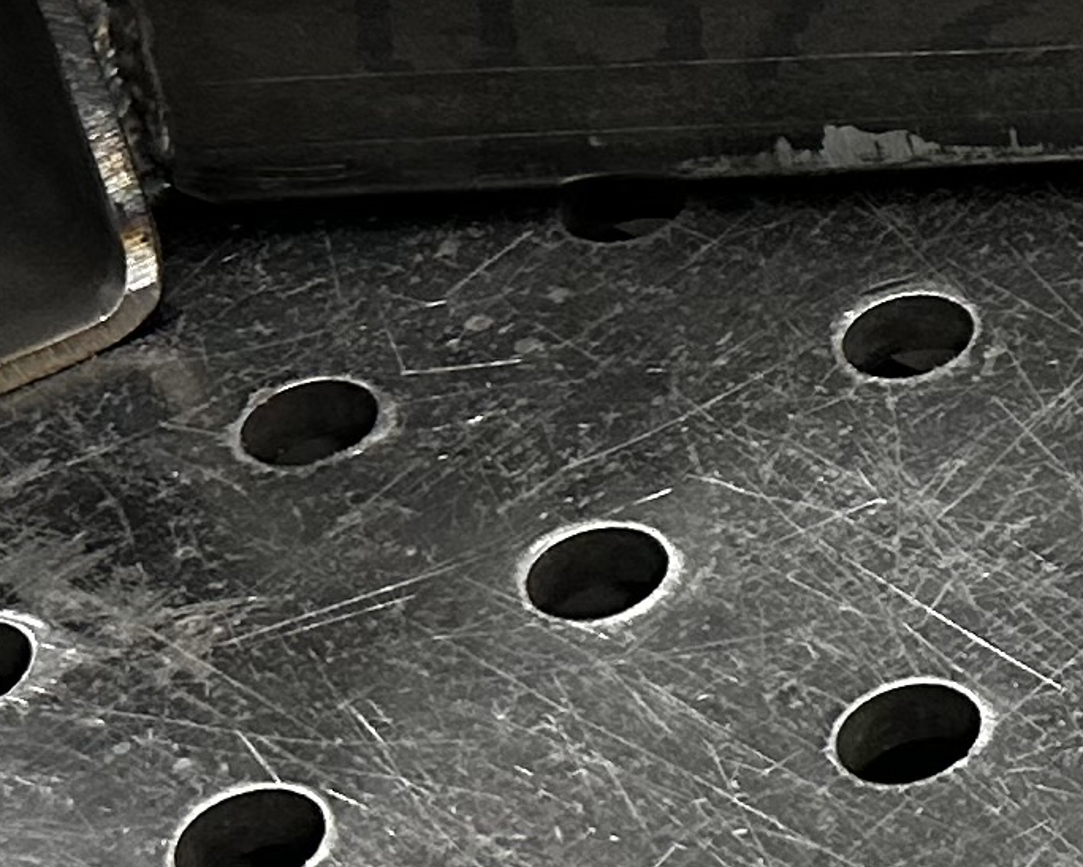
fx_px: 4426
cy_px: -73
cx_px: 2384
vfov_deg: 11.1
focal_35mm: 138
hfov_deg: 11.9
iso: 400
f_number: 1.78
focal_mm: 6.86
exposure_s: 1/60
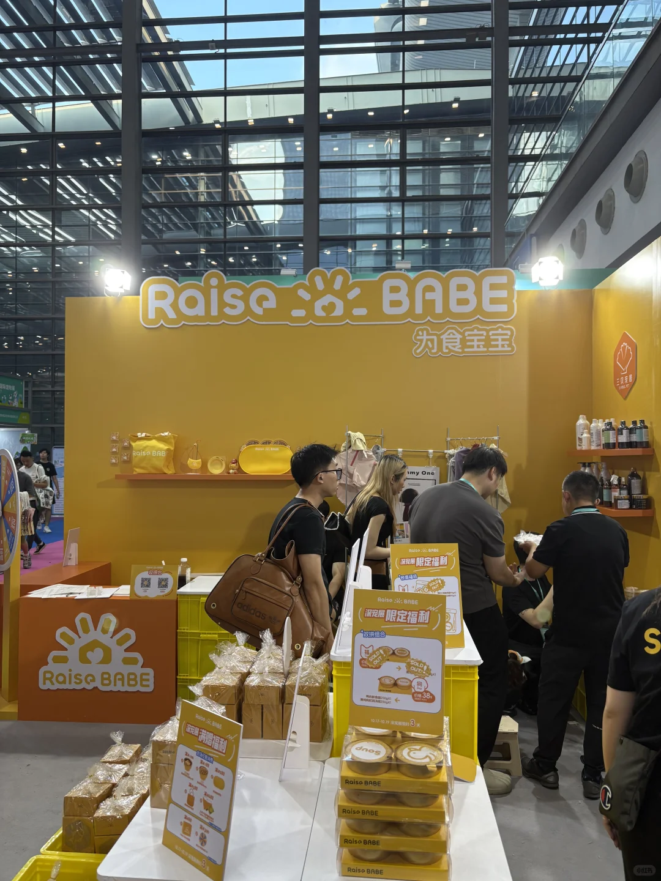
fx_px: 662
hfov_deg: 53.1
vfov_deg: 67.3
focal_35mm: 26
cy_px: 440
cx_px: 330
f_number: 1.6
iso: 80
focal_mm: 5.96
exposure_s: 1/100
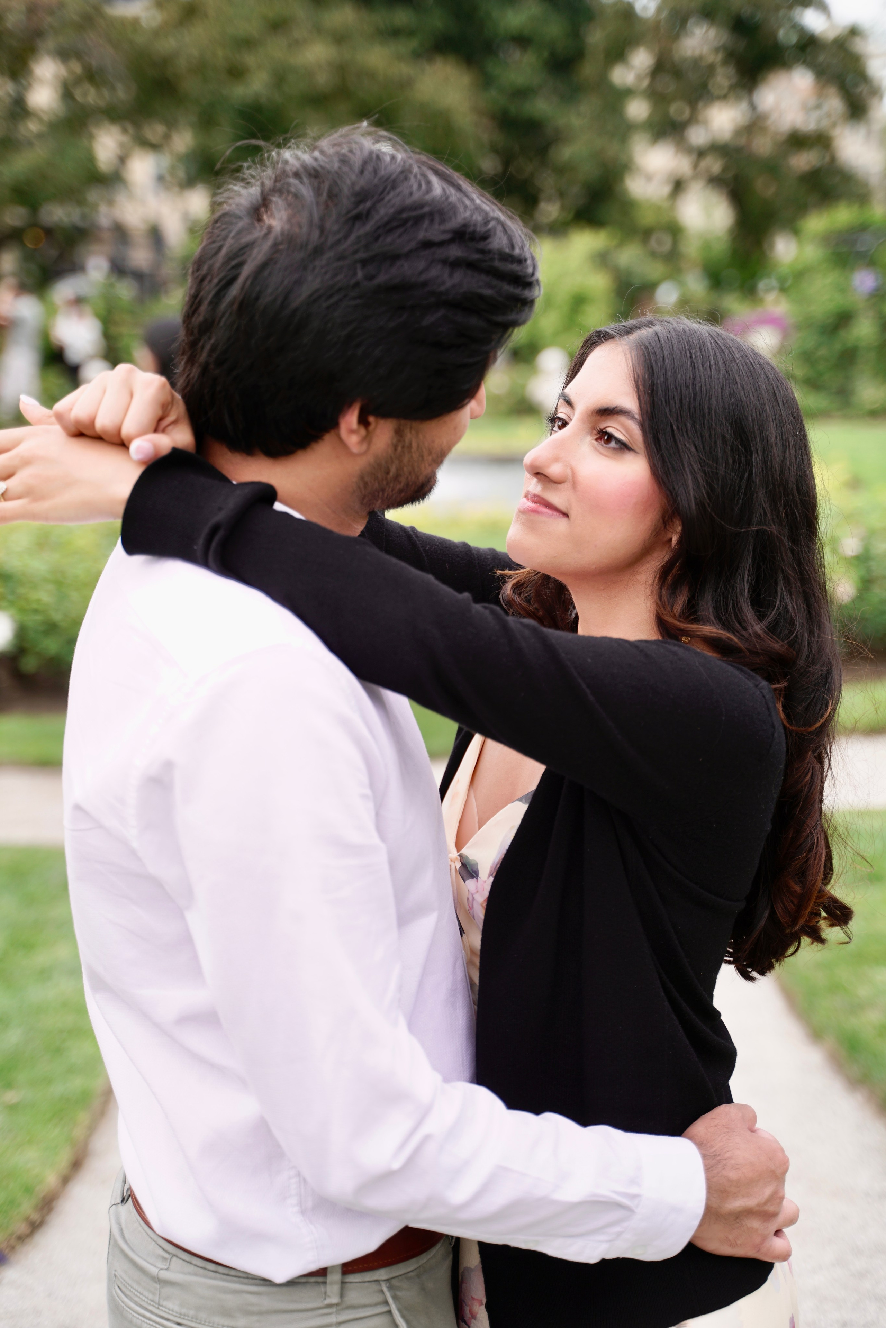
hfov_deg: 24.6
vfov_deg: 36.2
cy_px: 664
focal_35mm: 55
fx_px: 2030
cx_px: 443
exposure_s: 1/400
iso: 100
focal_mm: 55
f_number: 2.8
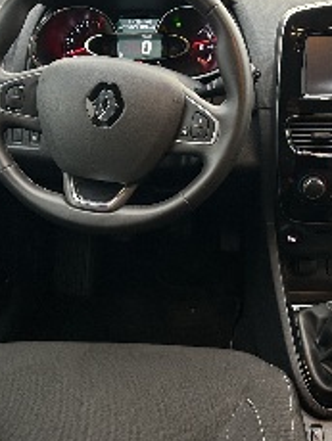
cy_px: 182
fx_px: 600
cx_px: 186
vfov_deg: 40.3
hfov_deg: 30.9
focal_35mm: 47
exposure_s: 1/35
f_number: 1.5
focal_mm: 5.7
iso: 640
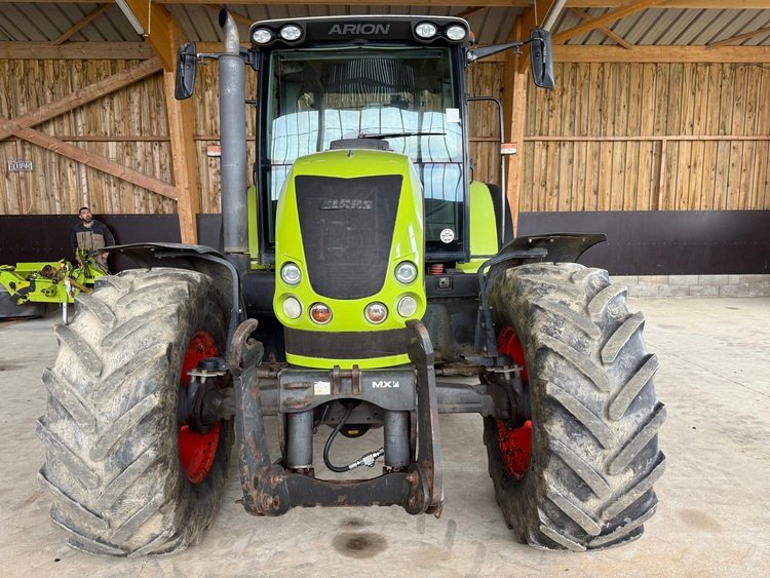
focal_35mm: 24
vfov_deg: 56.8
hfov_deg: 71.6
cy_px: 289
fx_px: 534
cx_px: 385
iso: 200
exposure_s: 1/91
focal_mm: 6.76
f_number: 1.78
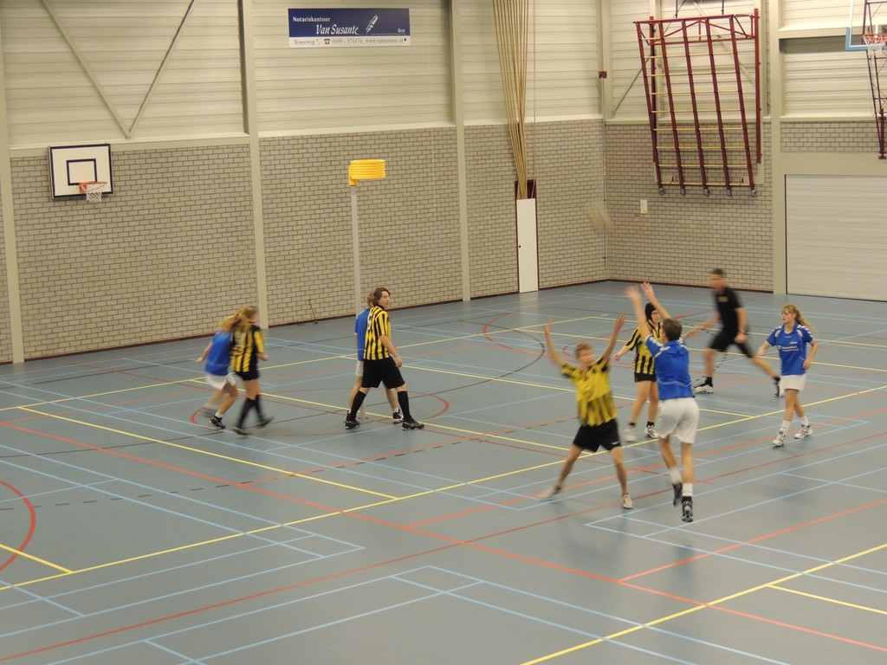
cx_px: 444
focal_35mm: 70
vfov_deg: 21.0
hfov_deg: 27.8
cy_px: 332
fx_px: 1794
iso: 400
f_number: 3.9
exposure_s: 1/30
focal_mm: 12.4
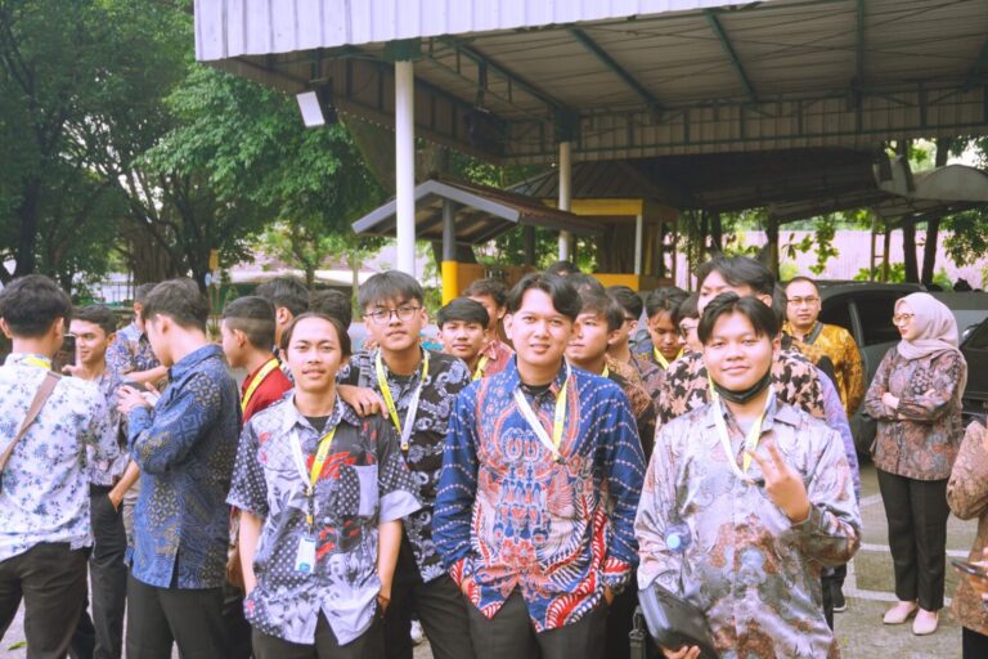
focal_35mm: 38
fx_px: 1029
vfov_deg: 35.5
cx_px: 494
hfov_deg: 51.3
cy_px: 330
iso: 160
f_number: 4.5
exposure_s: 1/200
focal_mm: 25
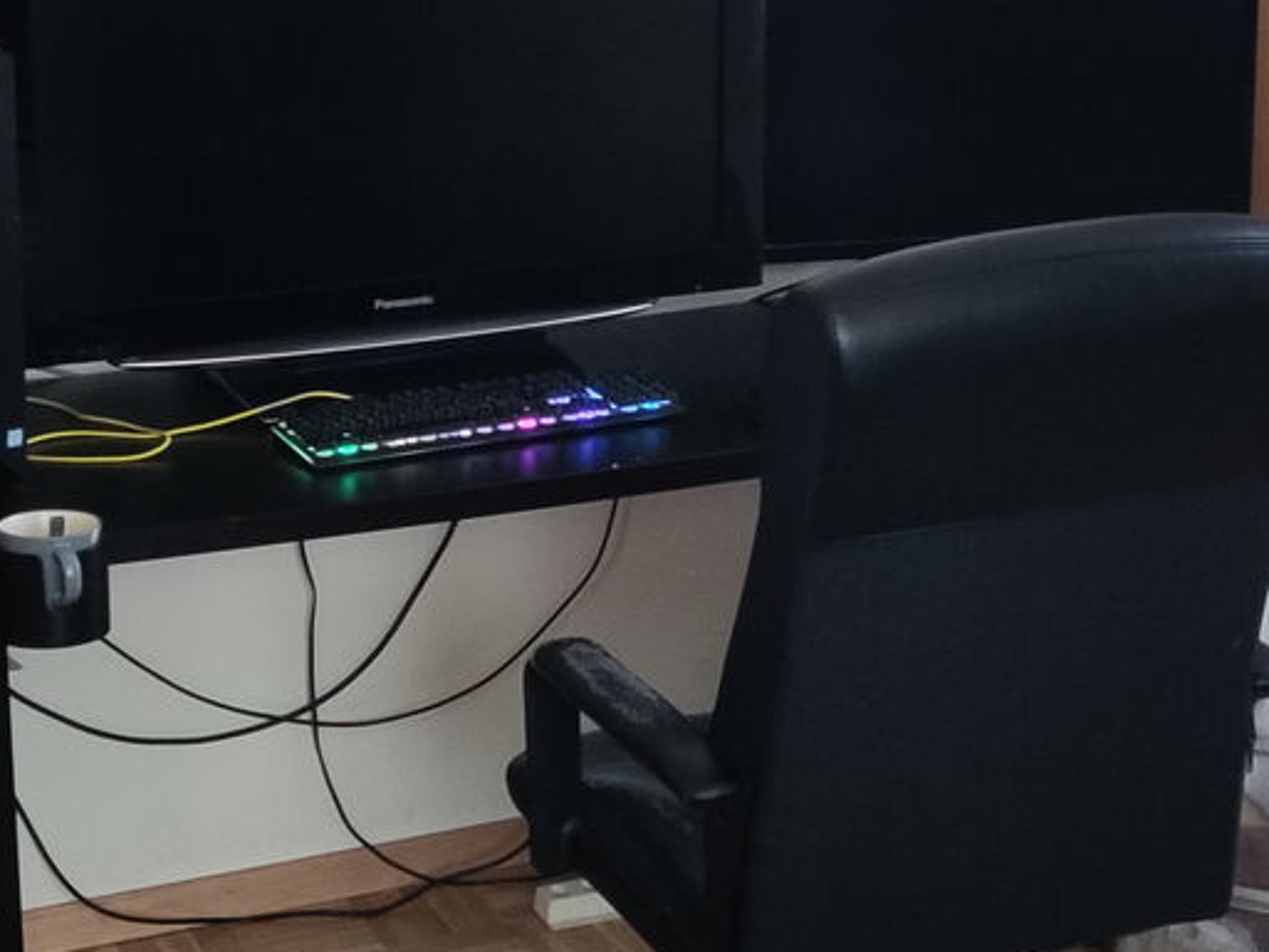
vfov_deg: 18.8
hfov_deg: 25.0
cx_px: 616
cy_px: 294
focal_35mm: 78
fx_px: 2860
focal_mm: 4.71
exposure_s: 1/33
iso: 203
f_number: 1.79
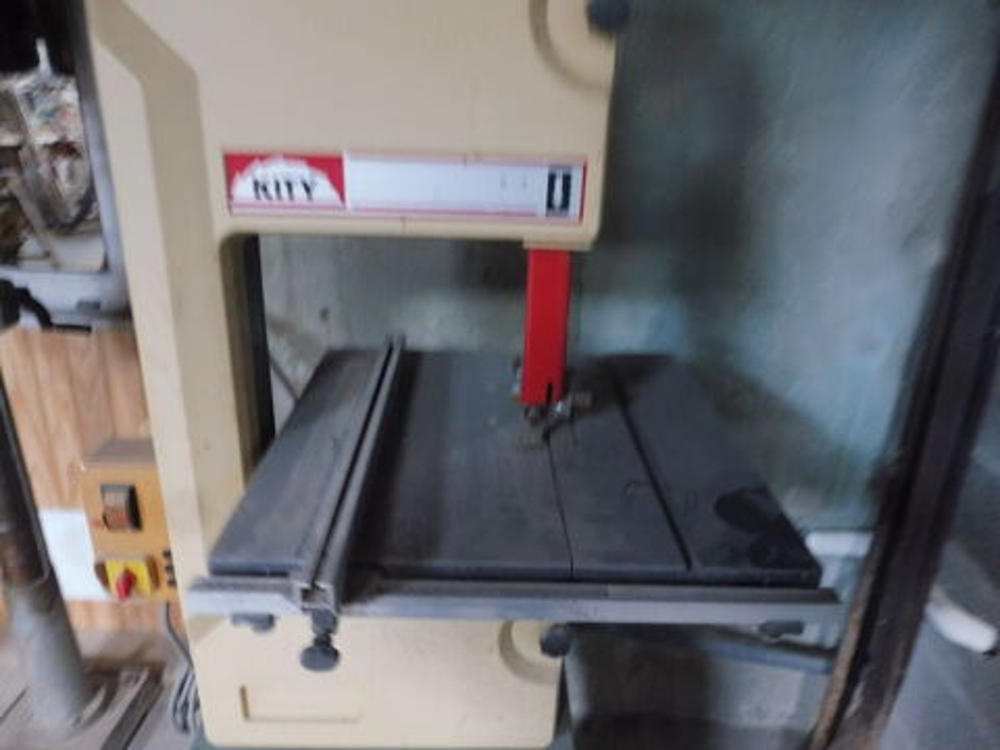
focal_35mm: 24
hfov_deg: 71.6
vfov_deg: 56.8
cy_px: 375
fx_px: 693
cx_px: 500
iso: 500
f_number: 3.3
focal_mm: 4.3
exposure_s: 1/8
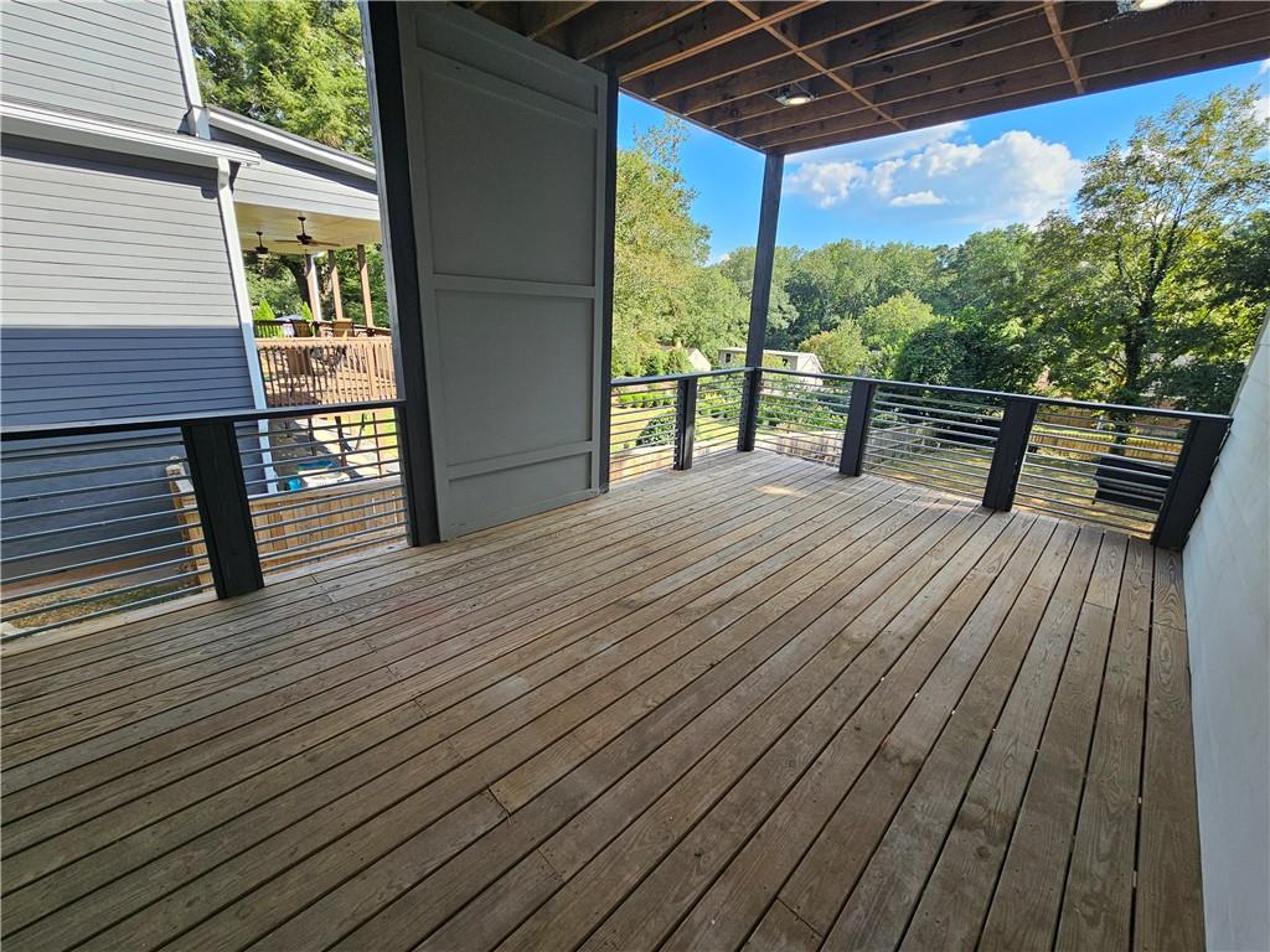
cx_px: 635
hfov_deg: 106.2
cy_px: 476
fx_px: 477
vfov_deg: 89.9
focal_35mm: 13
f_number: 2.2
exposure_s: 1/369
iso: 50
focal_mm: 2.2
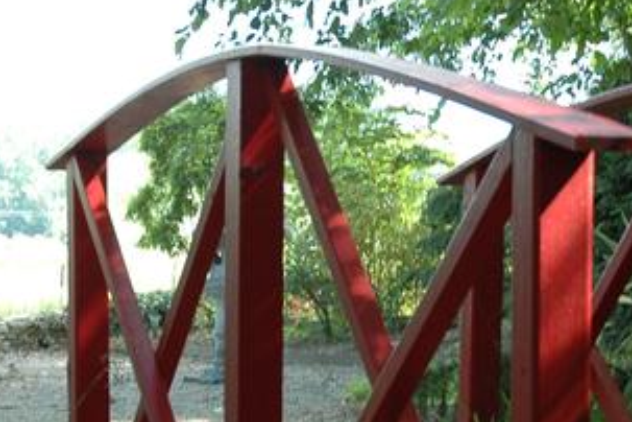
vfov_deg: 10.5
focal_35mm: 129
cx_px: 411
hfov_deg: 15.8
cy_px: 418
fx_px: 2273
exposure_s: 1/60
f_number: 4.5
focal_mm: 29
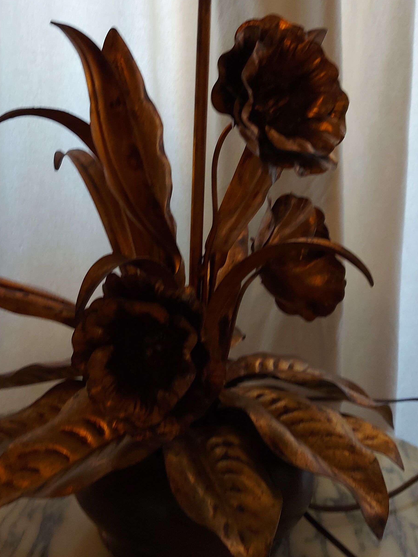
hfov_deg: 31.4
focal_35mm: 46
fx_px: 741
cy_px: 228
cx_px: 169
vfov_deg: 41.1
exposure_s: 1/50
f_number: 1.8
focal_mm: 5.23
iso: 125
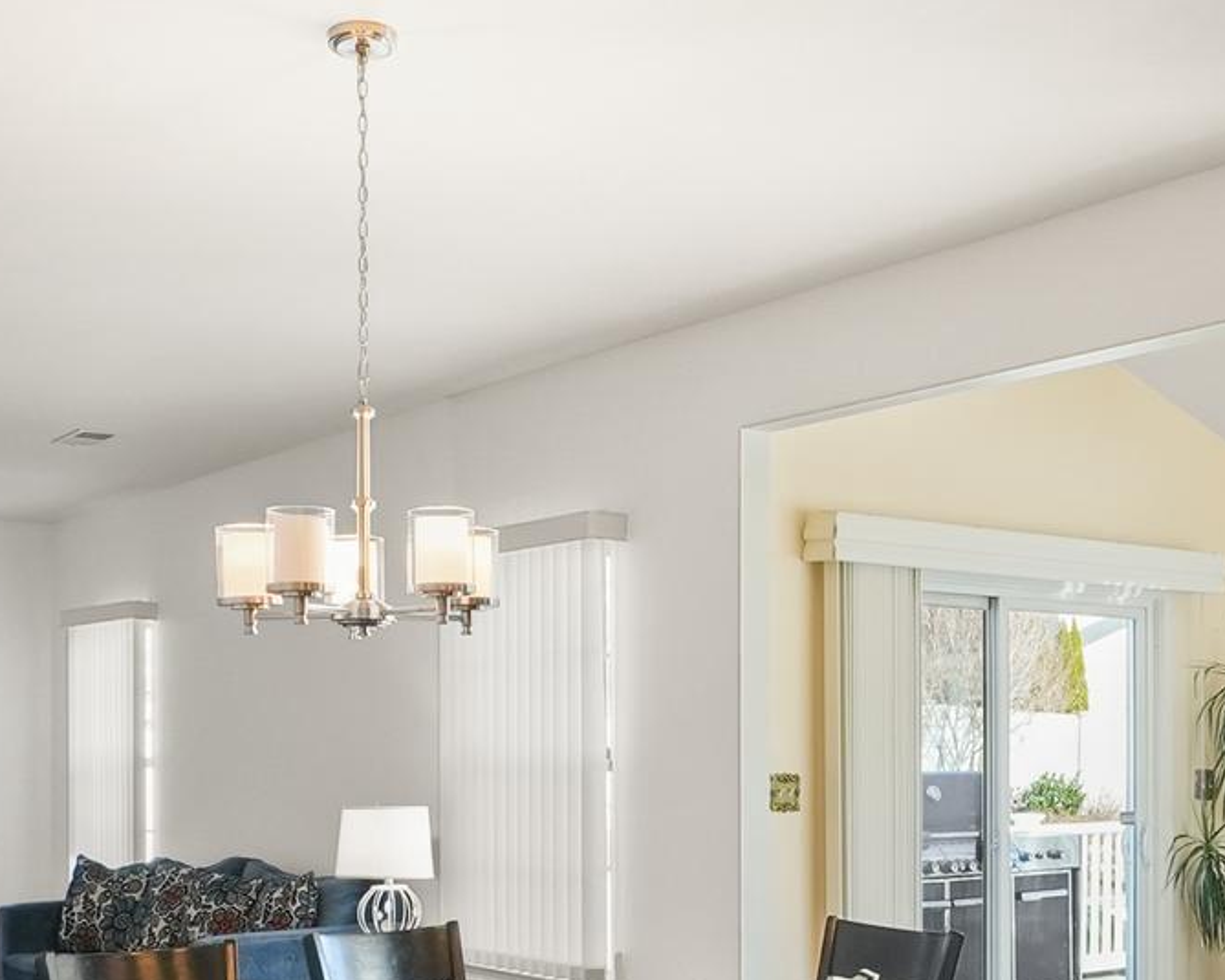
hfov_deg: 40.3
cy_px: 748
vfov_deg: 32.1
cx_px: 590
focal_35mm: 46
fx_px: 1667
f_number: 8
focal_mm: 16
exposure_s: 1/40
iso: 1600
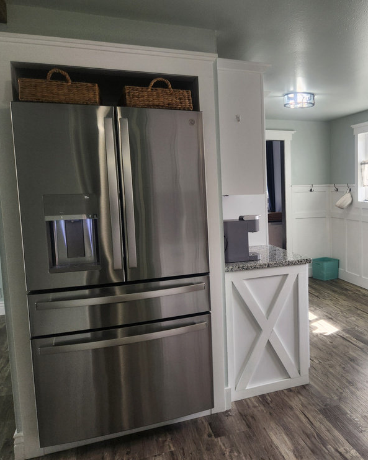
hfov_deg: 45.0
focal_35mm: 31
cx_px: 289
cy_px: 233
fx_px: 422
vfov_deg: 57.2
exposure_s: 1/120
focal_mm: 5.4
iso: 64
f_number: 1.8
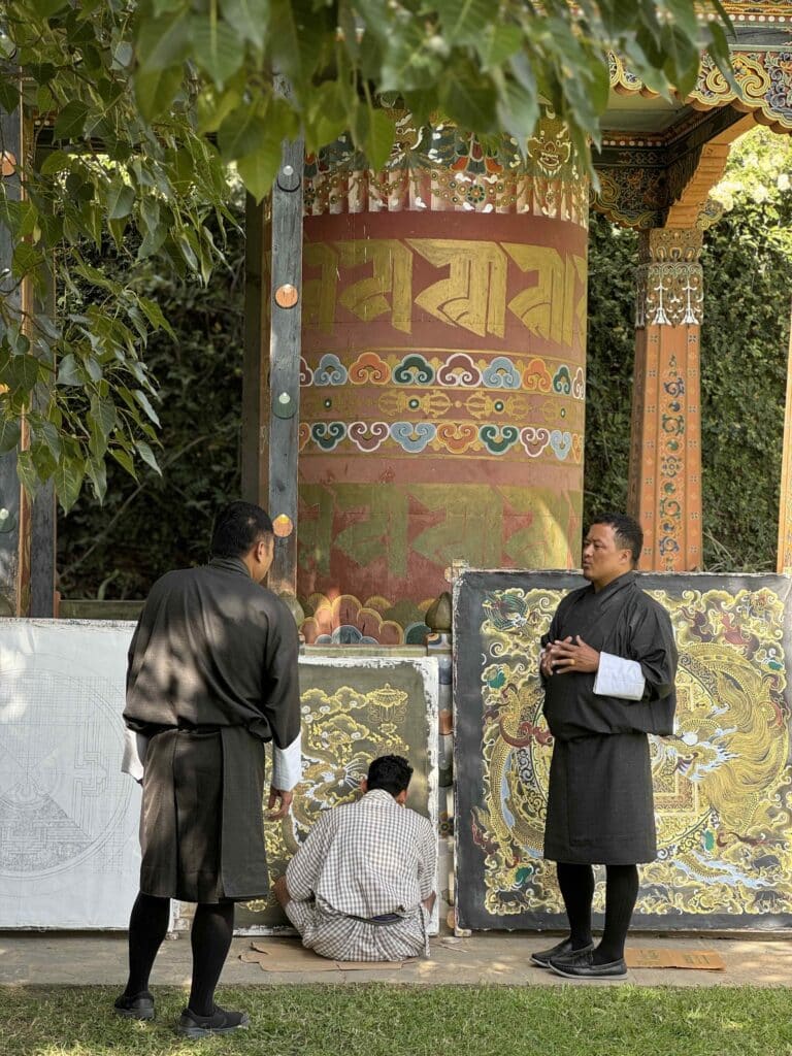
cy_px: 528
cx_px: 396
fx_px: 2349
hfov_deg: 19.1
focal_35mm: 77
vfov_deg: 25.3
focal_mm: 9
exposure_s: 1/99
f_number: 2.8
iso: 40
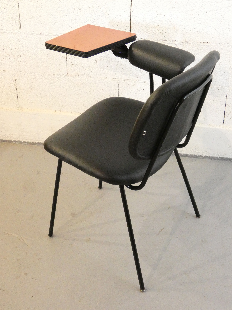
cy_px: 153
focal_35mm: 62
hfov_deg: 23.7
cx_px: 118
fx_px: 554
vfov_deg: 31.2
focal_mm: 10.8
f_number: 4.1
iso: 1600
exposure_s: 1/50
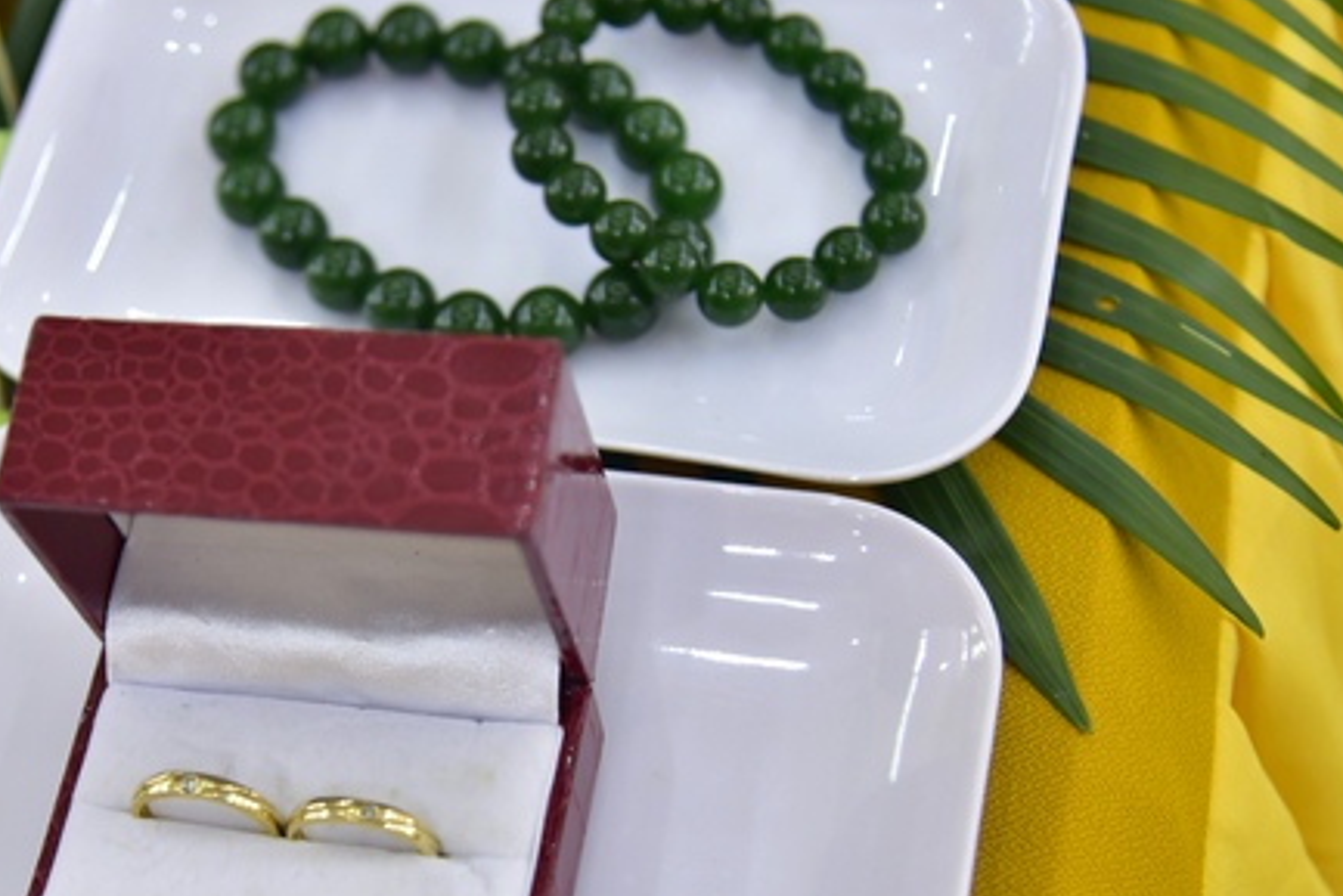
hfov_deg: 25.8
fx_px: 2911
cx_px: 385
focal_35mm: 78
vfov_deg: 17.5
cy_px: 586
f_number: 4
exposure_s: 1/50
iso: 800
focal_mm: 52
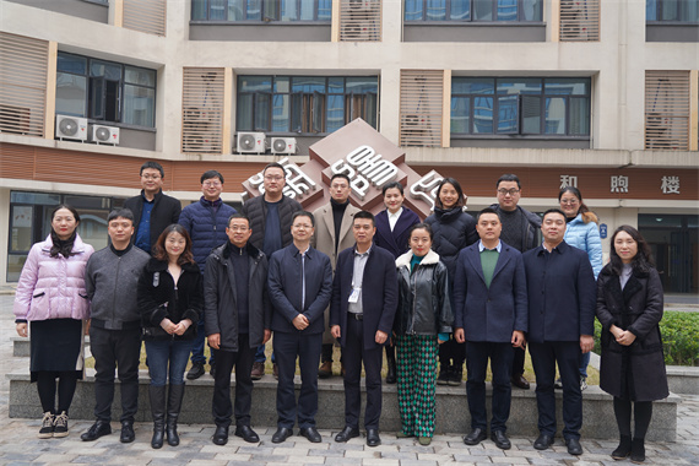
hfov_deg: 58.7
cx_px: 350
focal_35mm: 32
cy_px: 233
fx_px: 621
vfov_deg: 41.1
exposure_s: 1/160
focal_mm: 32
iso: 125
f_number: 4
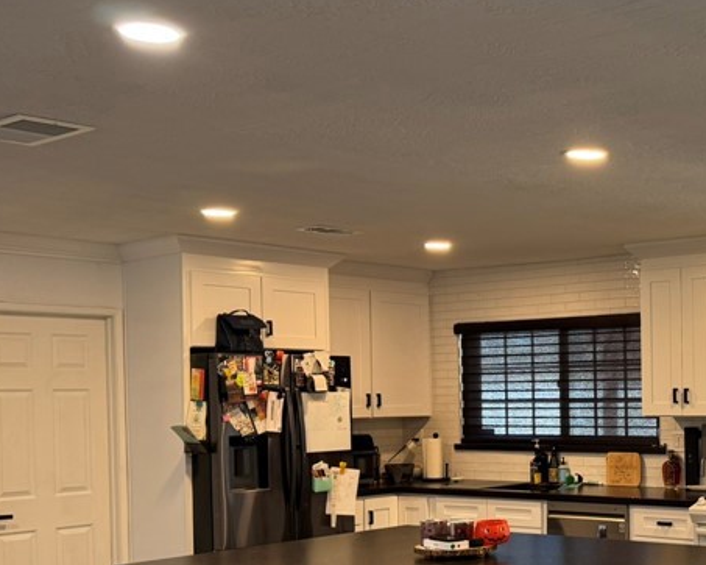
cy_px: 406
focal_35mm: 53
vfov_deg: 28.3
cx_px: 664
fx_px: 1107
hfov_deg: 33.1
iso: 125
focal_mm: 6.76
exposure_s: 1/60
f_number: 1.78
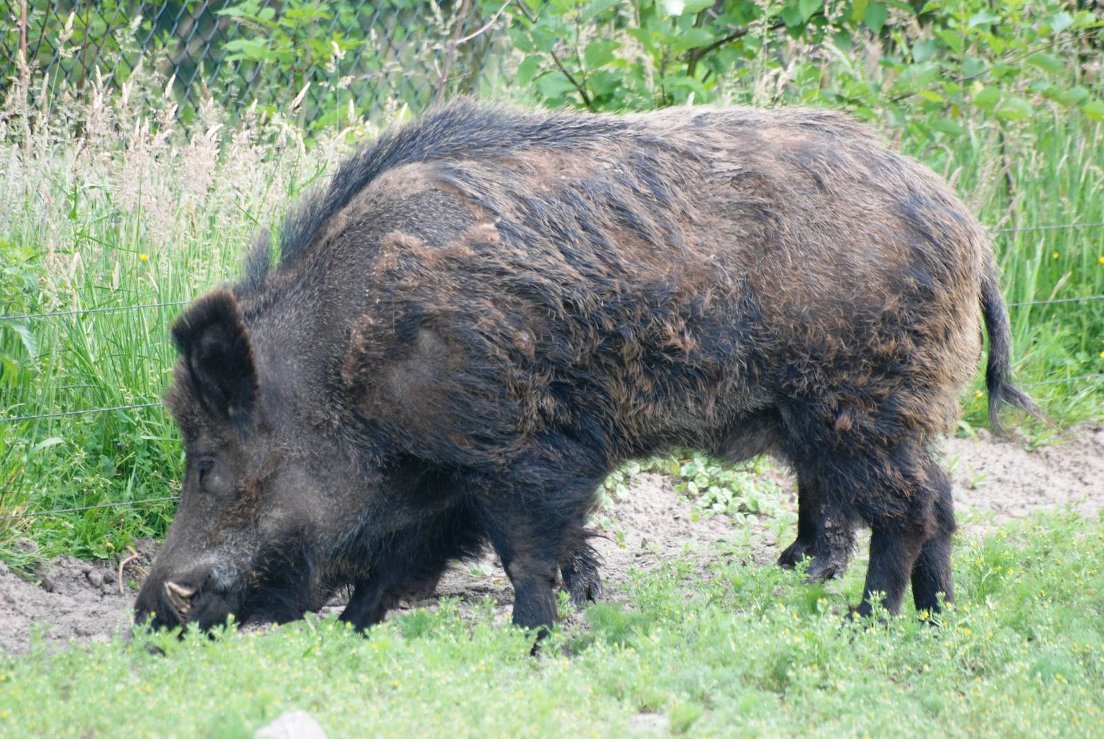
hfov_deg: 4.6
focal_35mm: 450
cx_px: 552
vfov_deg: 3.1
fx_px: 13816
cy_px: 370
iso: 400
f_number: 5.6
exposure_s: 1/200
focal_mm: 300
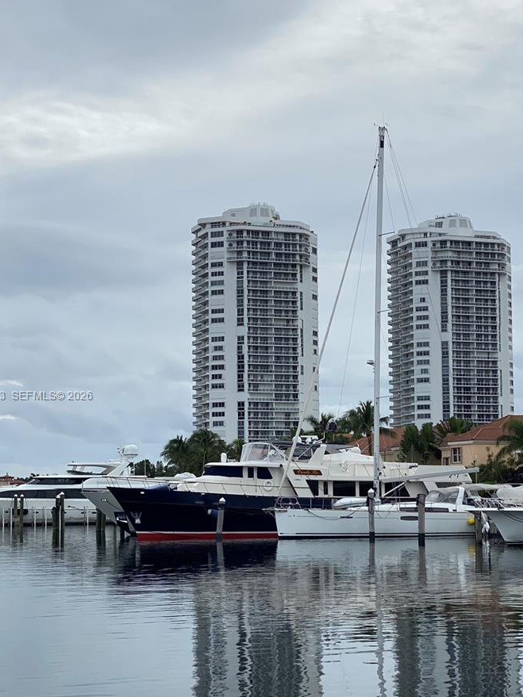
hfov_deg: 20.7
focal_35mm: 71
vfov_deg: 27.4
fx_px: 1431
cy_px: 396
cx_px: 302
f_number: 2
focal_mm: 6
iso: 20
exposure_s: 1/1776
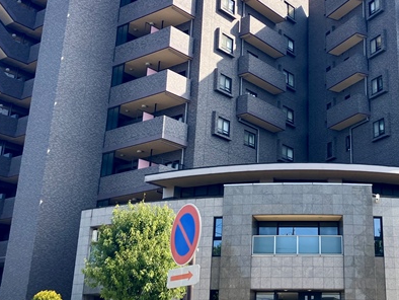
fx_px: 623
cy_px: 119
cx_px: 305
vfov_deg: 27.0
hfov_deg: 34.7
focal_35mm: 54
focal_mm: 3.99
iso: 32
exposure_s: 1/991
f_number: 1.8
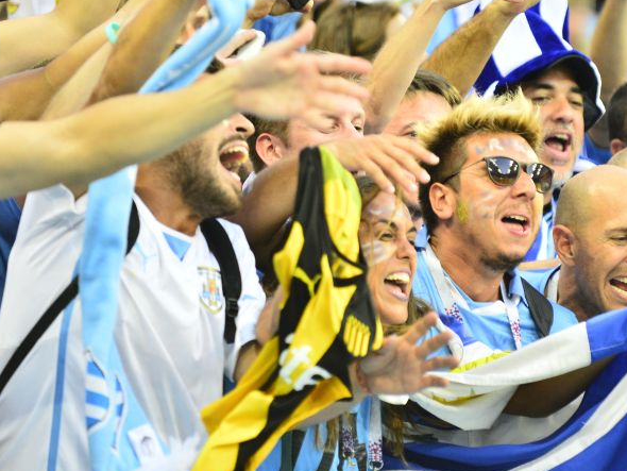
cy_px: 176
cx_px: 395
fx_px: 4131
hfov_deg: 8.7
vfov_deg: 6.5
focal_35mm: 228
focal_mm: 140
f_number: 4
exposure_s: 1/400
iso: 2000
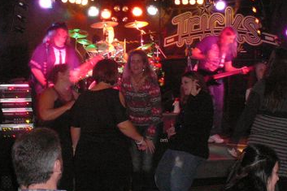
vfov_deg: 20.5
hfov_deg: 30.4
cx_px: 185
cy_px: 69
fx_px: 526
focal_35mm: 66
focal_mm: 5.2
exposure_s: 1/8
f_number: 2.8
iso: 400
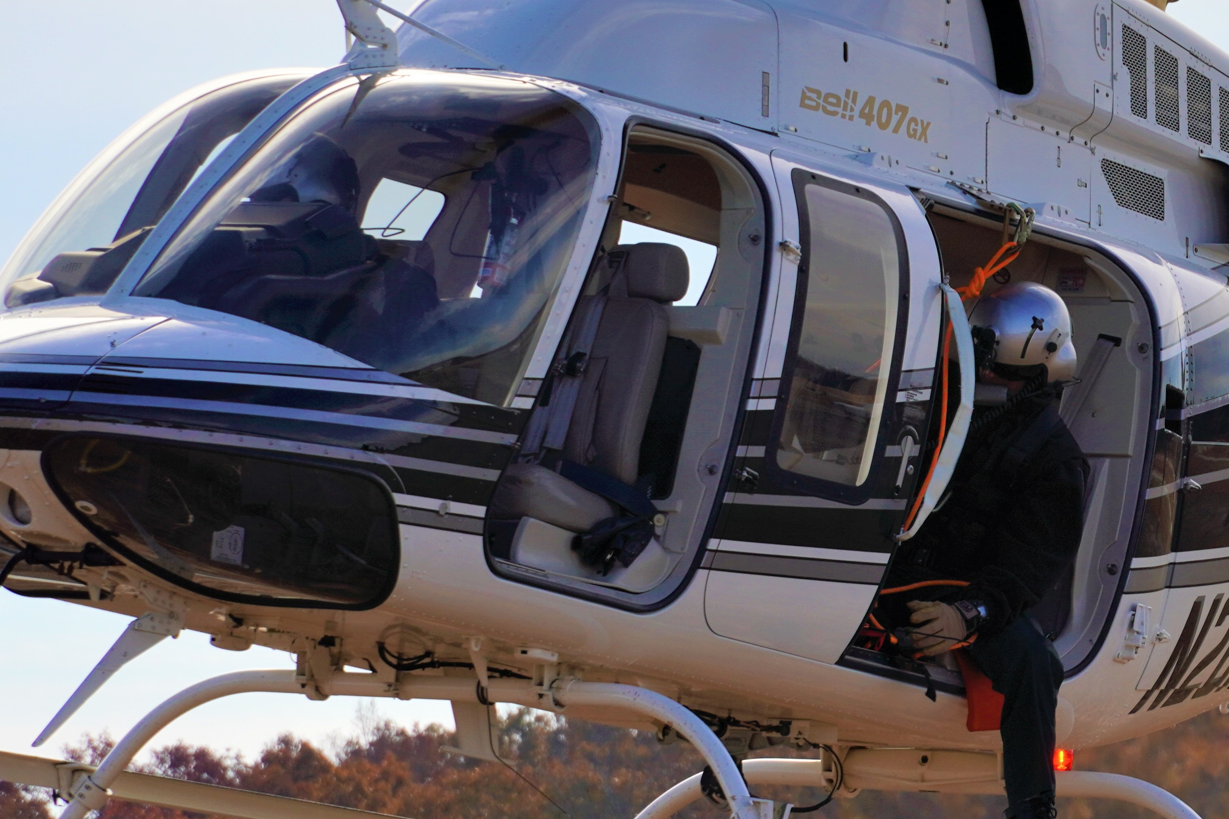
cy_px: 557
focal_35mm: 404
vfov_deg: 3.4
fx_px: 13792
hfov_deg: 5.1
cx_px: 1144
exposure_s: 1/400
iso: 100
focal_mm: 135
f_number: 8
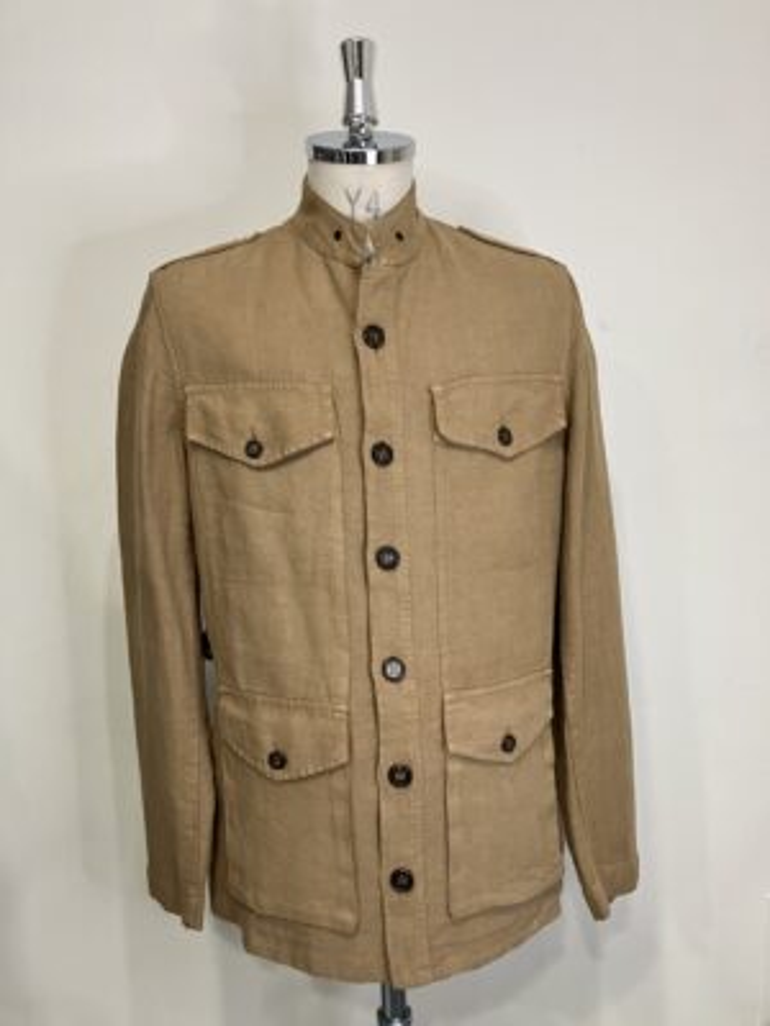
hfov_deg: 49.7
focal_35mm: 28
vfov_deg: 63.4
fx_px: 830
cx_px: 385
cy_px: 513
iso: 100
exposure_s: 1/50
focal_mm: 3.99
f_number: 1.8
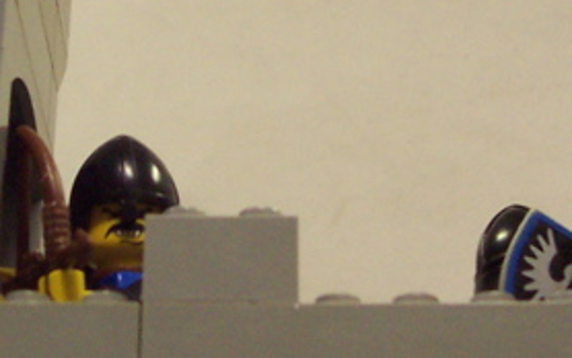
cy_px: 60
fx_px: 1762
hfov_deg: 18.4
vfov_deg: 11.5
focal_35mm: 113
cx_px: 321
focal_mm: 5.6
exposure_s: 1/15
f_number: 2.8
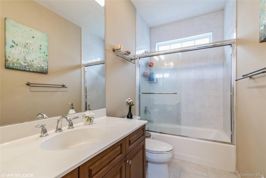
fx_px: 118
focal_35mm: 16
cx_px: 133
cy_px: 89
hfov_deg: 96.7
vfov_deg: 73.8
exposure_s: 1/20
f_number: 6.3
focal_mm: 16
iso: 250
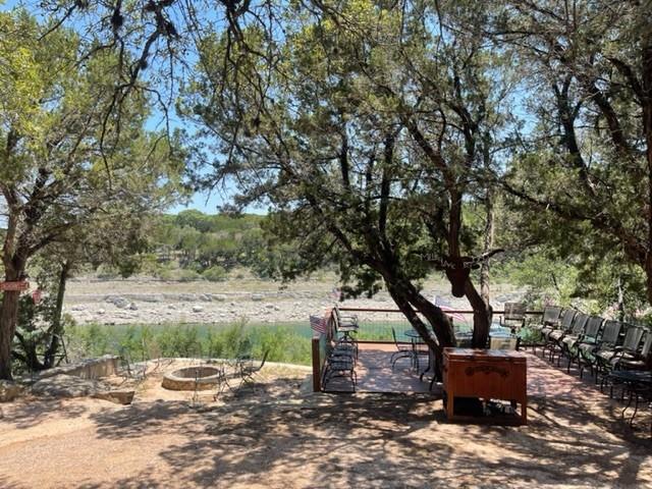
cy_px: 244
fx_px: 490
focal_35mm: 26
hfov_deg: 67.3
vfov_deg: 53.1
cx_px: 326
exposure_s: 1/1513
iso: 32
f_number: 1.6
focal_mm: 5.1
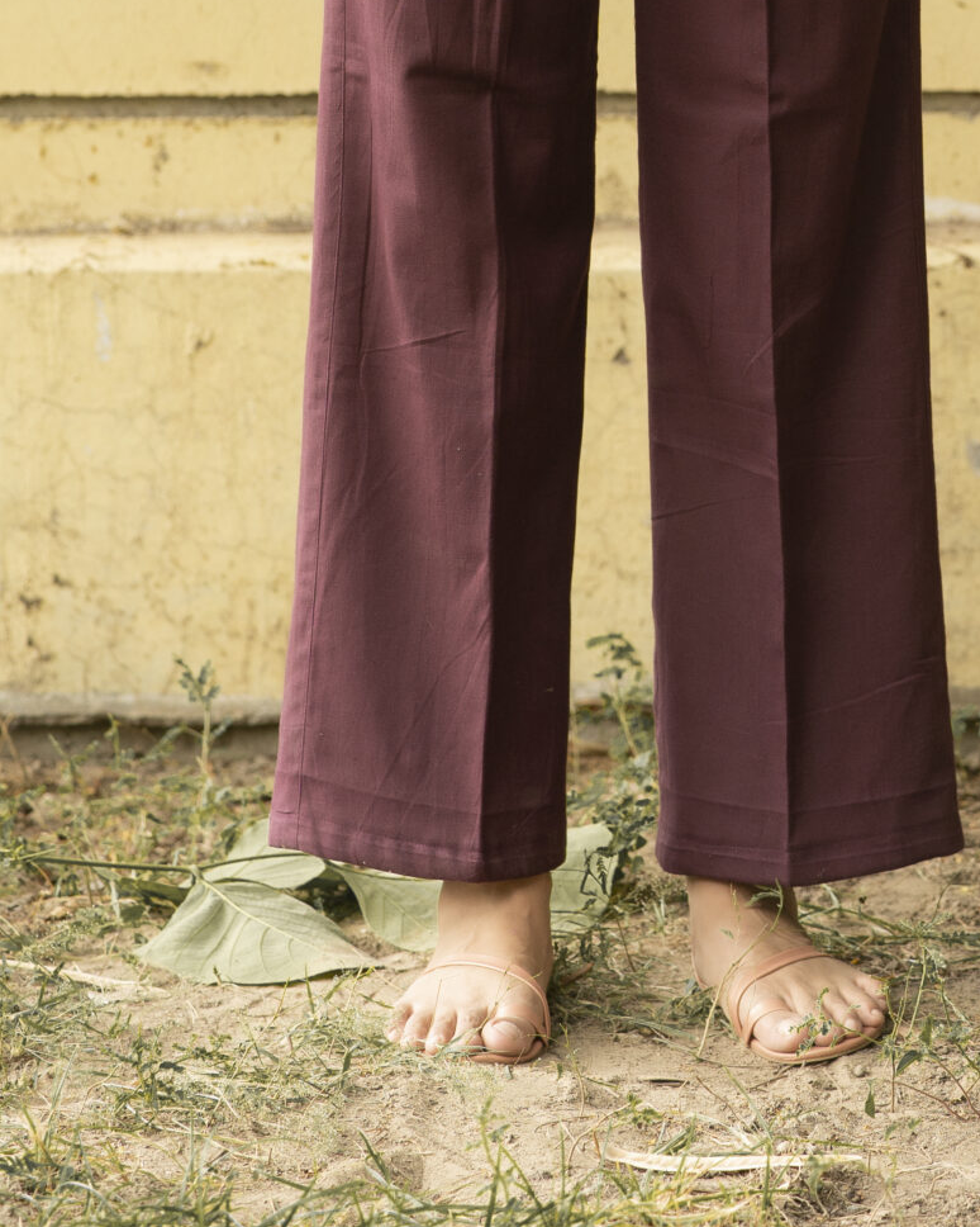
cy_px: -302
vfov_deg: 9.0
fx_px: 7652
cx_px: 858
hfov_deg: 7.3
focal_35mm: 211
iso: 125
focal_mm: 85
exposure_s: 1/320
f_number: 4
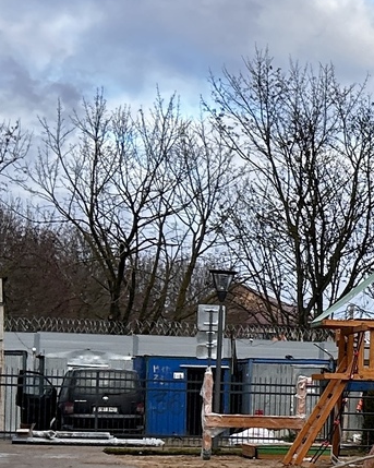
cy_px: 274
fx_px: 983
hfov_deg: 19.1
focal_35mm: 71
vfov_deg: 26.7
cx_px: 545
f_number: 1.5
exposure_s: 1/1147
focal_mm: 5.7
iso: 50
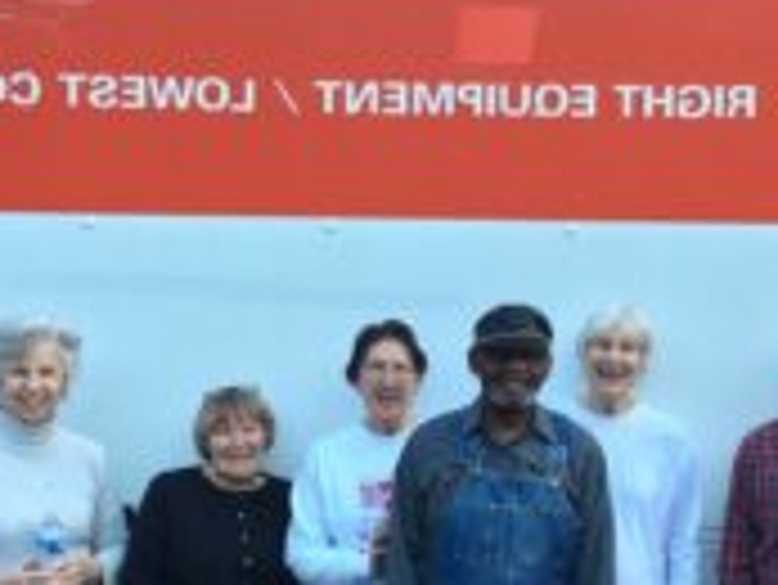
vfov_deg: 21.9
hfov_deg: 28.6
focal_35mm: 67
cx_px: 562
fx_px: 1507
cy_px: 400
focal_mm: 4.15
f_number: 2.2
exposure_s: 1/120
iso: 40
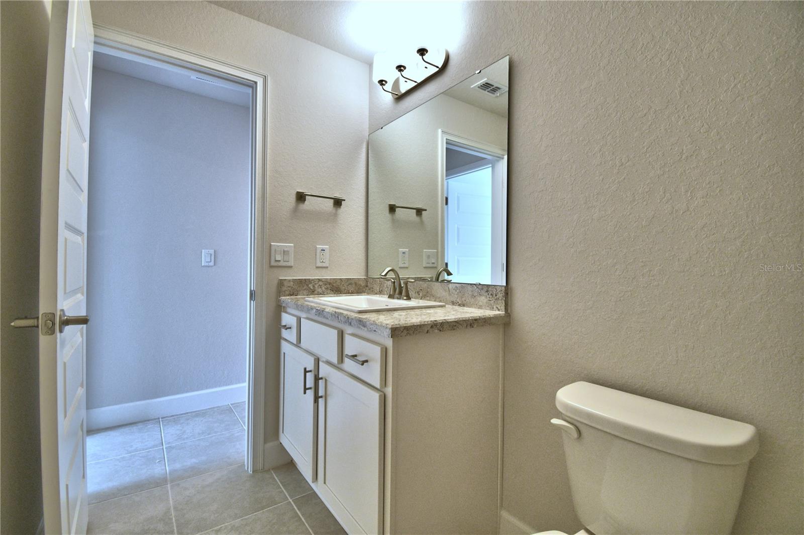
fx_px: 335
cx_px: 402
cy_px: 268
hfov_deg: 100.4
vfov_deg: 77.3
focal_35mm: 15
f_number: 4.5
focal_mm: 10
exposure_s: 1/80
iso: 400
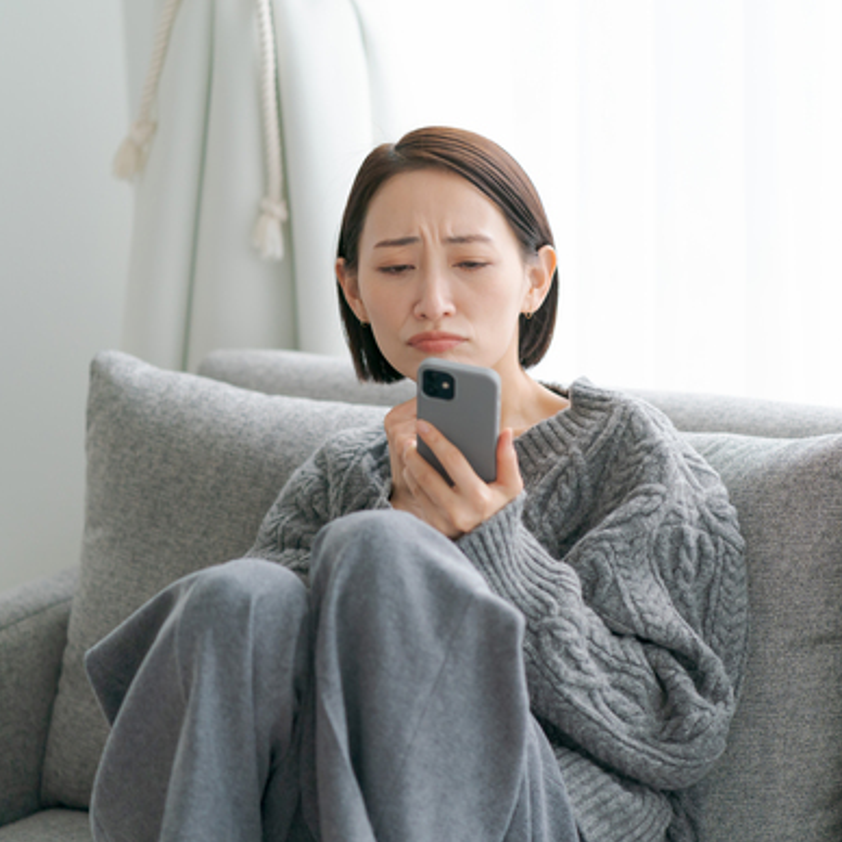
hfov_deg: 14.6
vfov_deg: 14.7
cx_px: 629
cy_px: 441
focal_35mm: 119
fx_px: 3275
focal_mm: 85
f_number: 2.2
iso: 500
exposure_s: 1/500
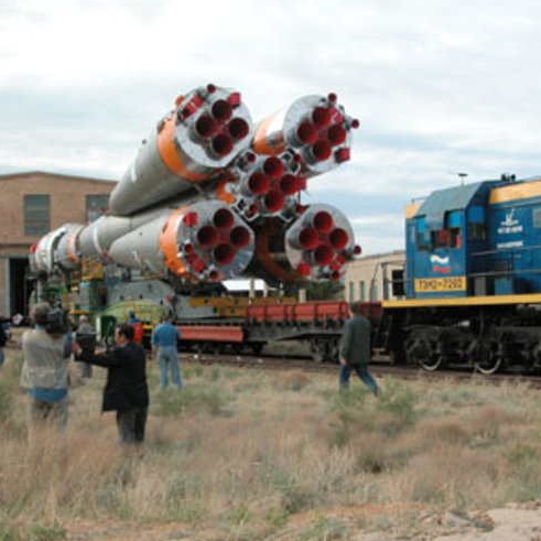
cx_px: 245
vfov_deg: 31.6
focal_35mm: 54
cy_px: 273
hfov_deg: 31.6
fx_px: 955
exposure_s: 1/177
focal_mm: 11.4
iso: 100
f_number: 4.7
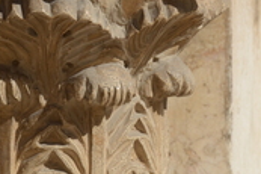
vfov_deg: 5.8
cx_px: 77
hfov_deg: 8.7
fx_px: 1709
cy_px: 92
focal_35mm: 236
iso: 250
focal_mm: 62
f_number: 9
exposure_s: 1/1250
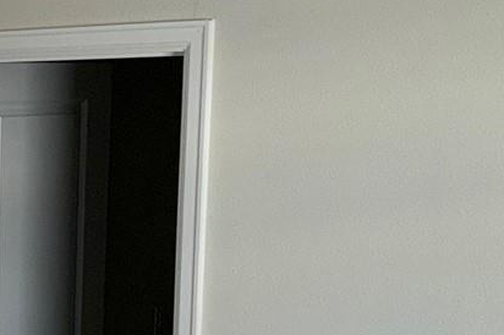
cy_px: 246
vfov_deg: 14.0
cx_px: -335
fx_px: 1357
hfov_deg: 17.9
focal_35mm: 97
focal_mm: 6.76
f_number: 1.78
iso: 50
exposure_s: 1/198
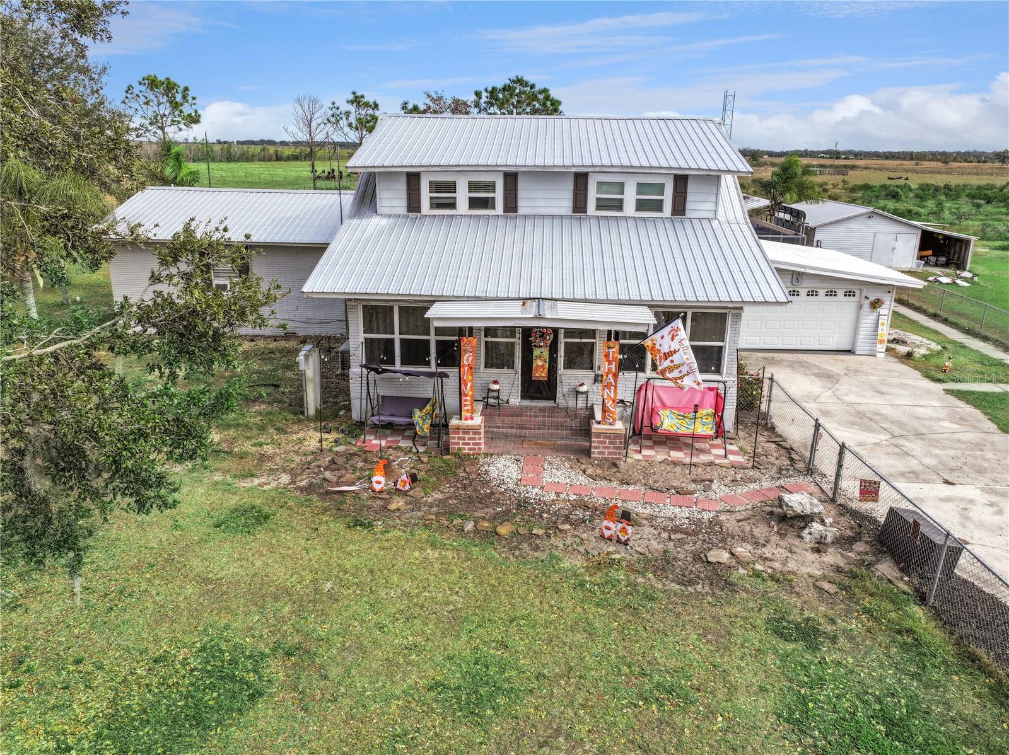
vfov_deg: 56.8
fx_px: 699
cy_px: 378
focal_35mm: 24
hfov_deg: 71.6
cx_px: 504
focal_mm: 12.3
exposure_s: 1/2000
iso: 130
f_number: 2.8
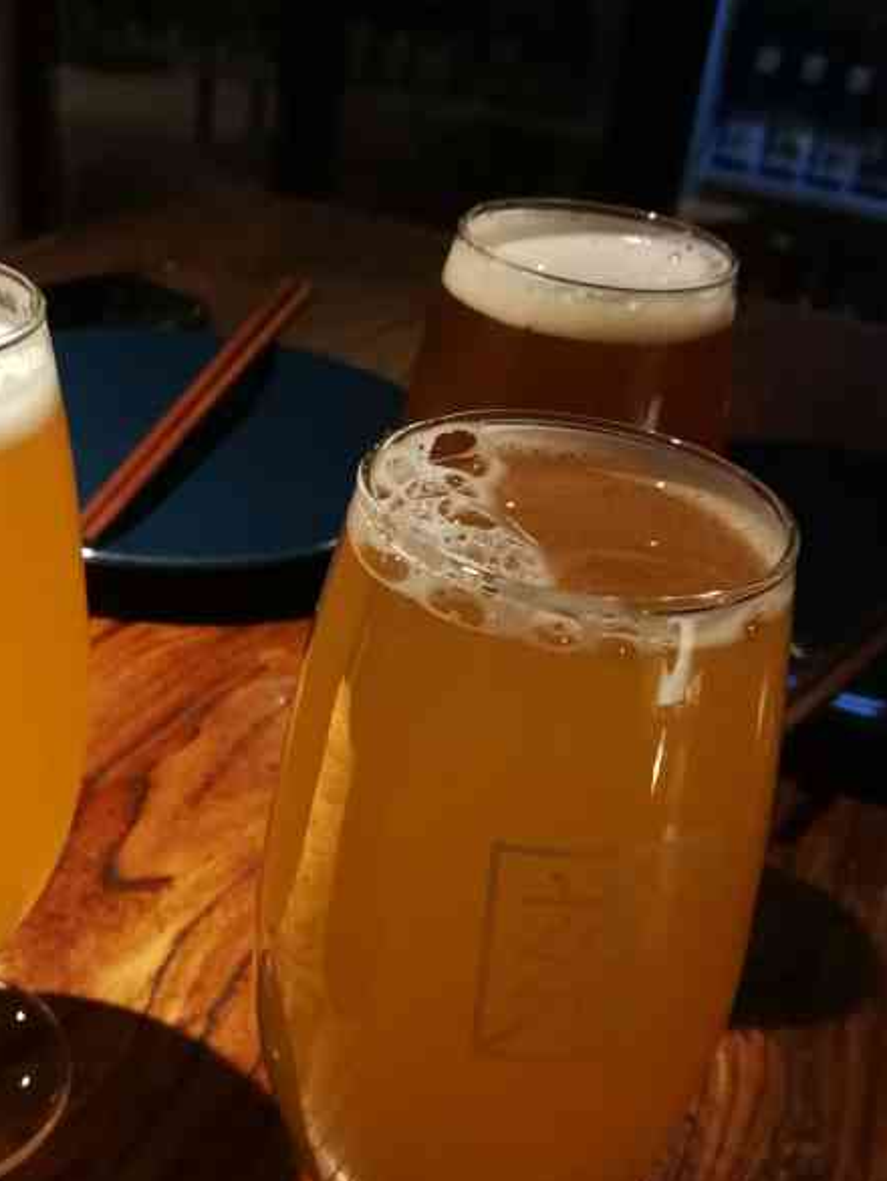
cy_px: 680
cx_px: 308
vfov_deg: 43.7
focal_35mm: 43
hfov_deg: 33.4
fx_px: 1468
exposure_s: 1/25
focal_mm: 3.95
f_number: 2.2
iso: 500
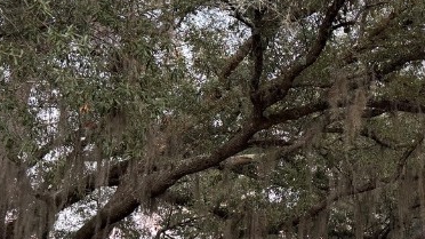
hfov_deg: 27.0
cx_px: 463
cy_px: 96
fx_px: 811
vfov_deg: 16.7
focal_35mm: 72
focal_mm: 6.76
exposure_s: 1/60
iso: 250
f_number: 1.78
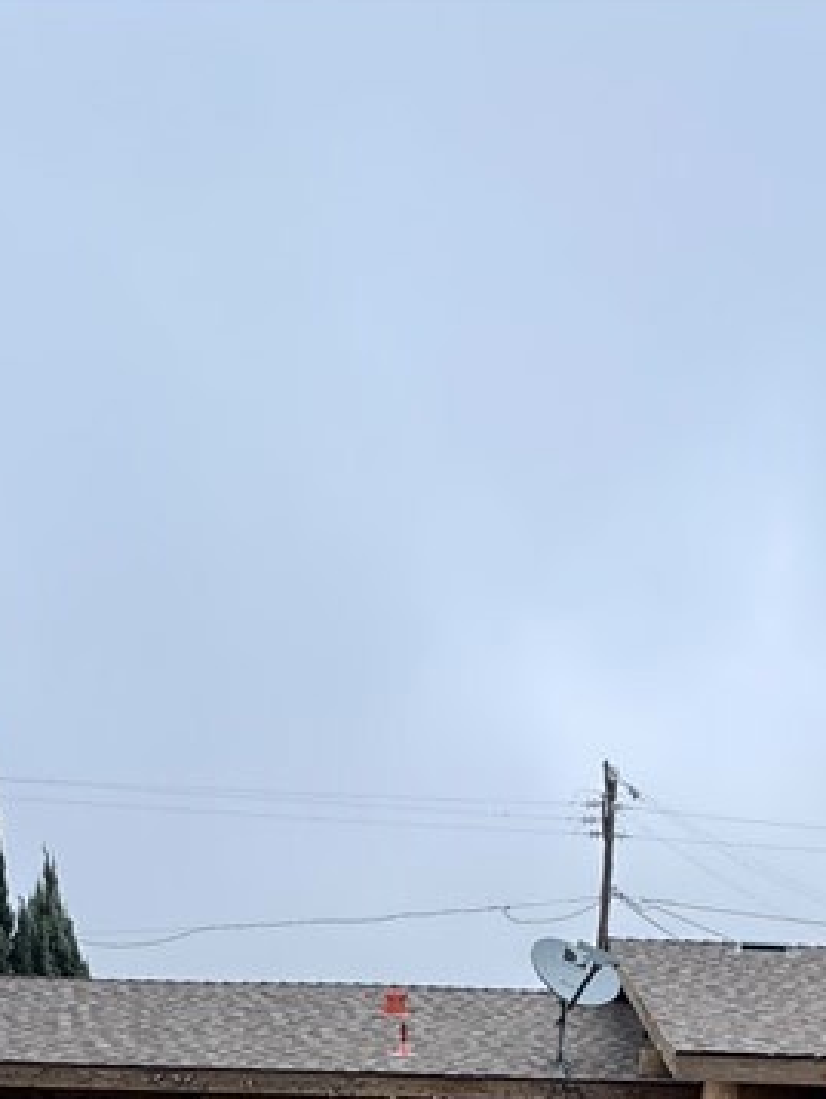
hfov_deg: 35.6
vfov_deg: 31.0
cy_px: 1553
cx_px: 559
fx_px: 1271
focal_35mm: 40
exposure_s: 1/430
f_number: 2.2
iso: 50
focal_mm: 2.22
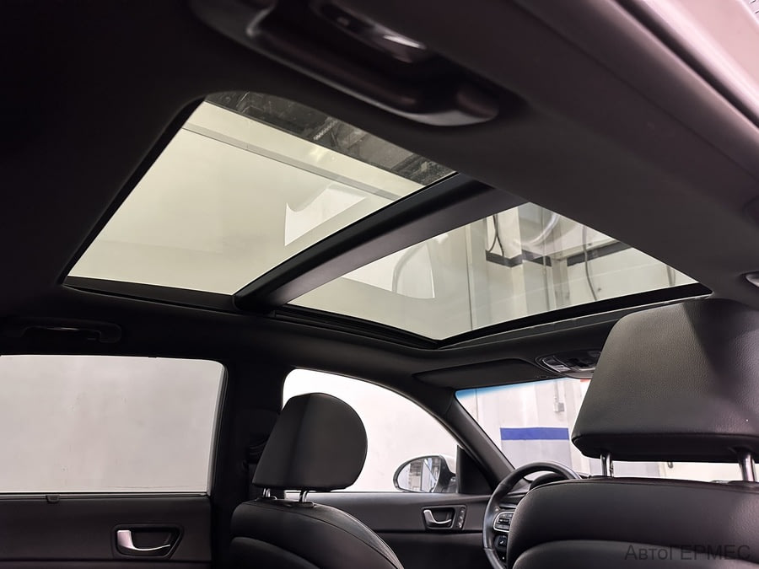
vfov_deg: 56.8
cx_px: 380
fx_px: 526
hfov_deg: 71.6
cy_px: 284
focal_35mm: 24
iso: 640
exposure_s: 1/50
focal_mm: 6.86
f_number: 1.78
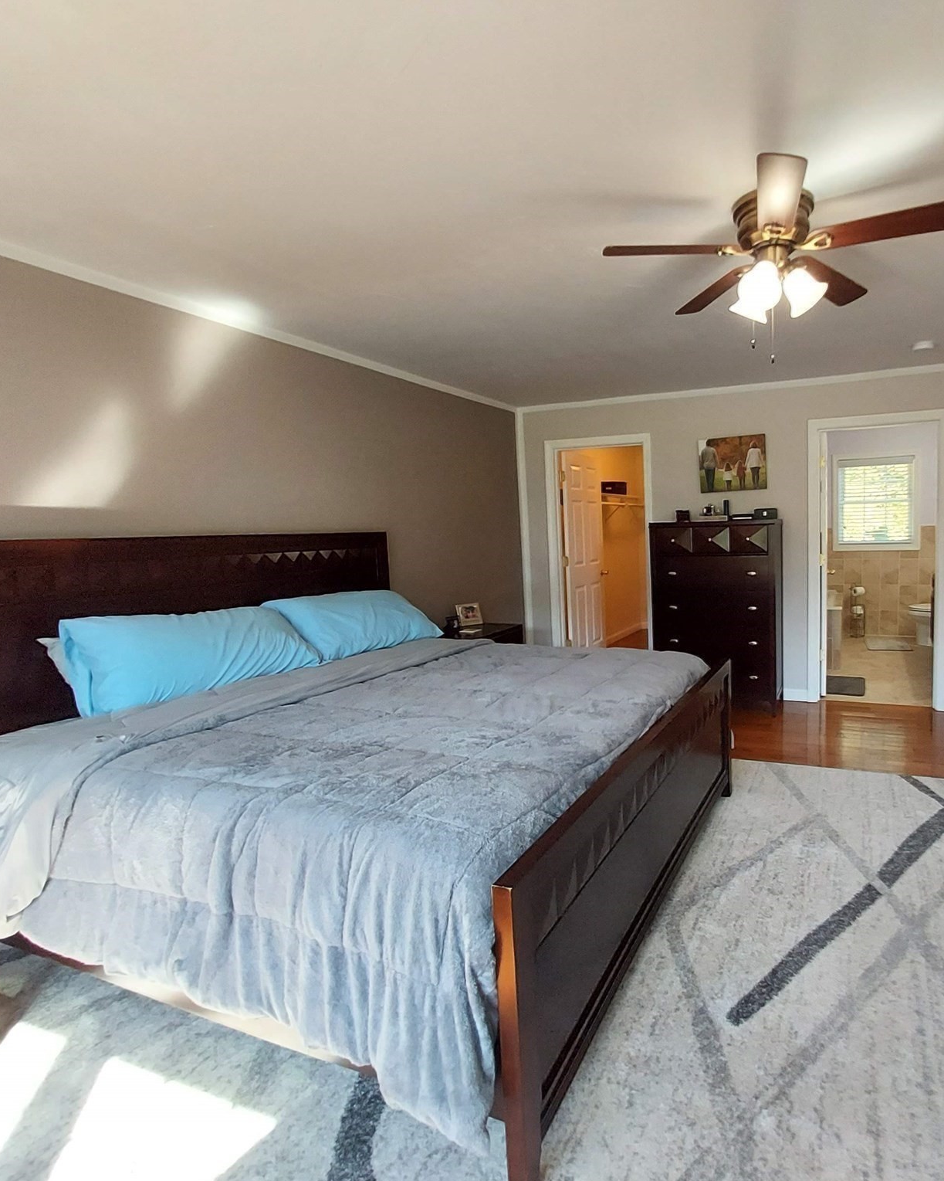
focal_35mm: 17
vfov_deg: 89.6
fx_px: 594
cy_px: 592
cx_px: 637
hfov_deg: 74.4
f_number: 2.2
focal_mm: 1.42
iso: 125
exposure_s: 1/60
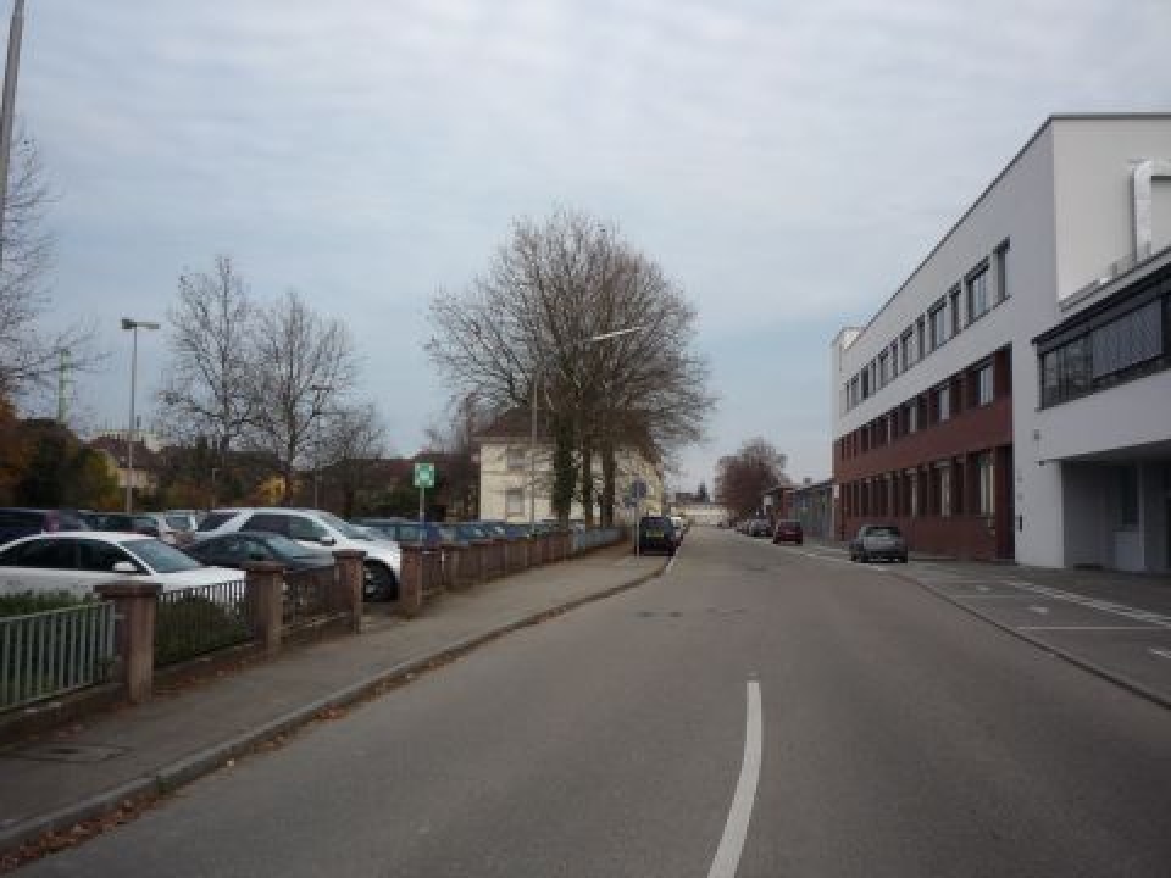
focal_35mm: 32
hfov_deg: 56.8
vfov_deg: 44.2
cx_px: 586
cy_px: 439
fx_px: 1083
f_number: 4
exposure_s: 1/125
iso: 100
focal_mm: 5.2
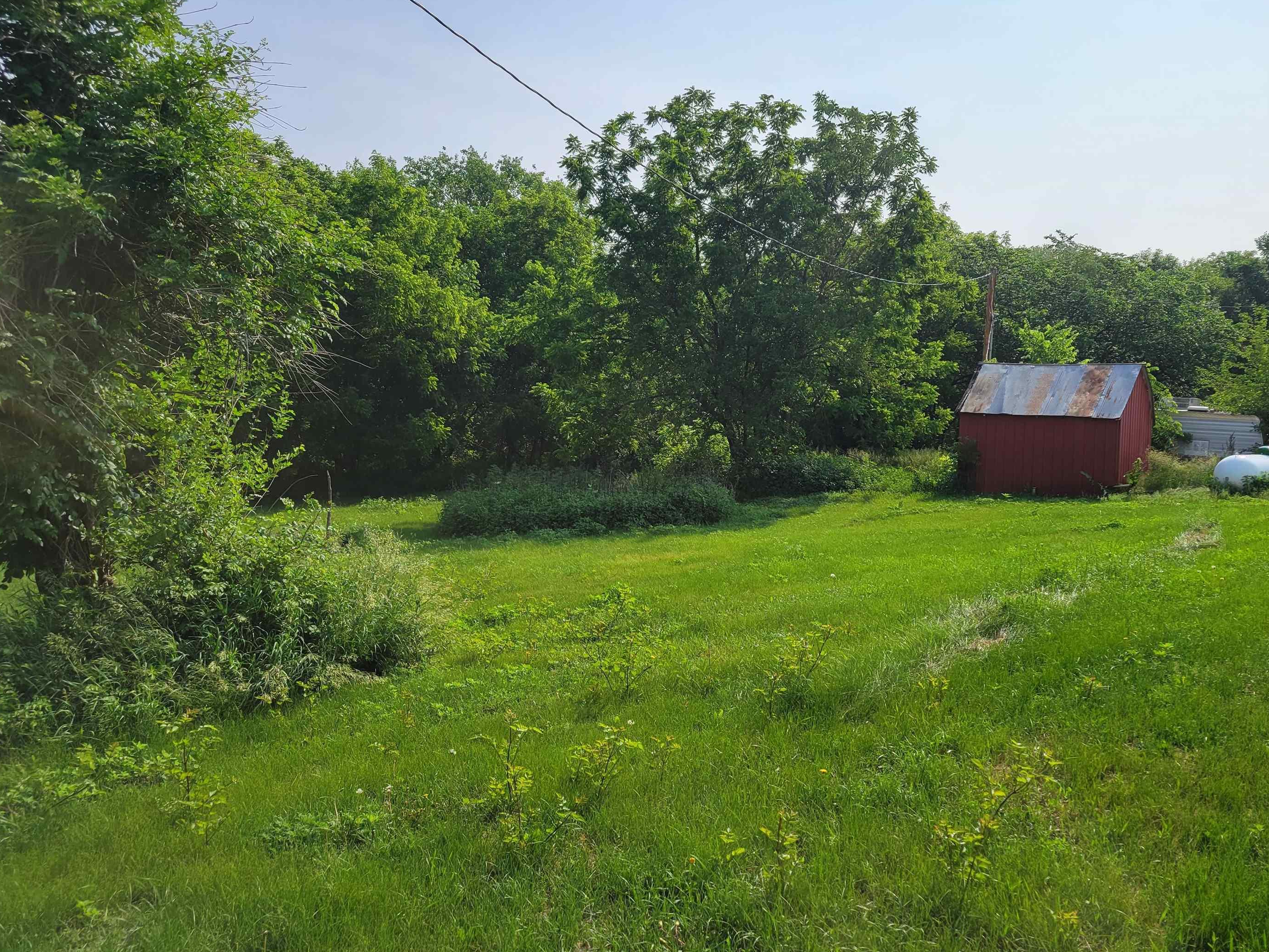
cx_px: 696
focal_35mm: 29
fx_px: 1063
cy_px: 470
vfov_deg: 48.2
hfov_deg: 61.5
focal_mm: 5.4
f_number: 1.8
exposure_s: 1/3956
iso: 40
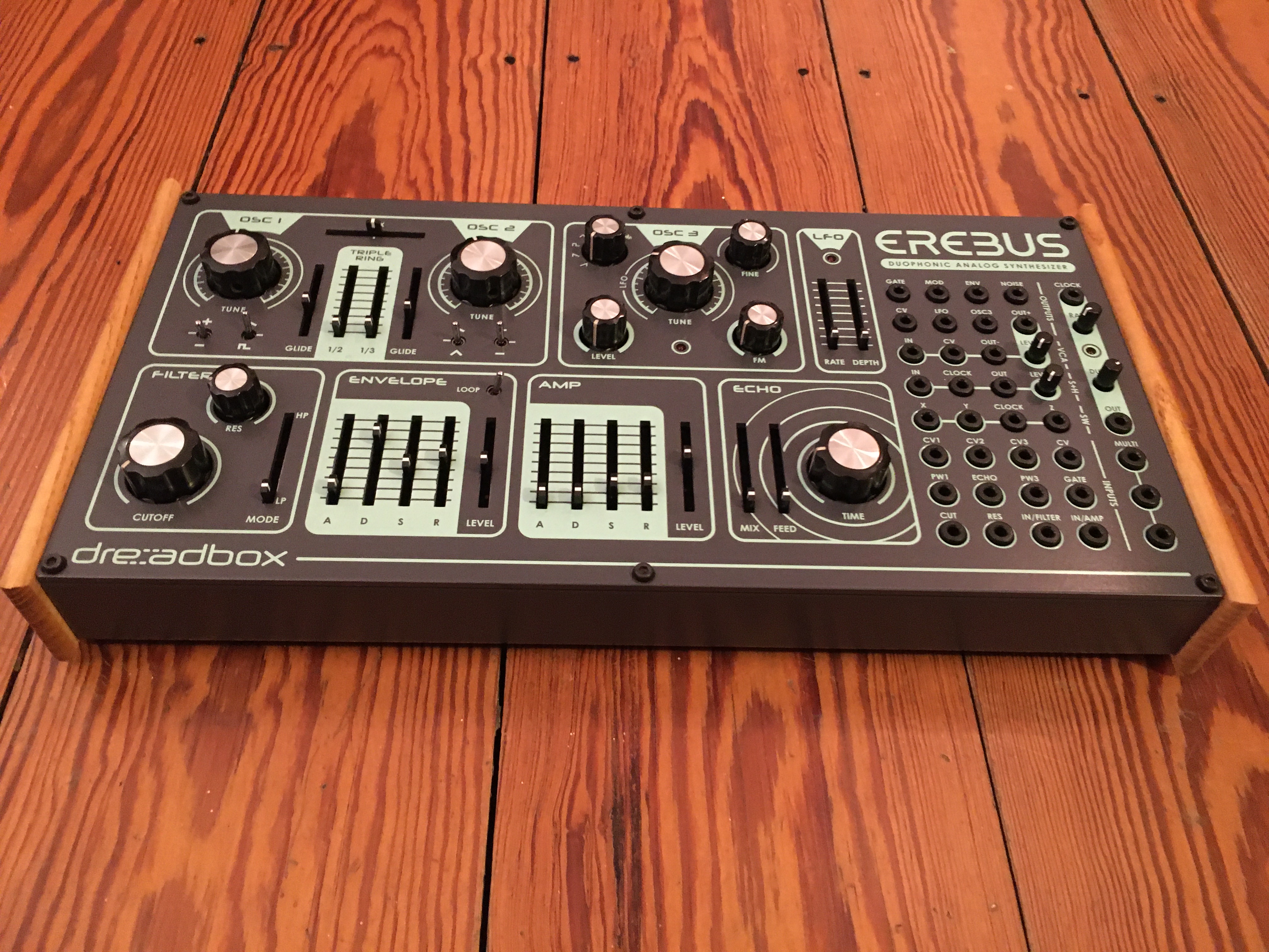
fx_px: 1063
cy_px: 476
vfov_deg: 48.2
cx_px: 634
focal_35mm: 29
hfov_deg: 61.7
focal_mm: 4.15
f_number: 2.2
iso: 500
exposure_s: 1/17
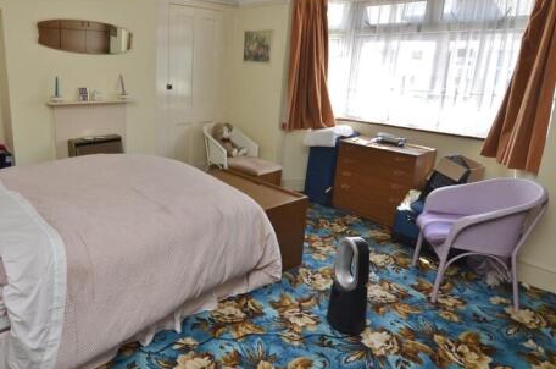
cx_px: 194
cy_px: 158
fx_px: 366
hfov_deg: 72.7
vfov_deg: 53.3
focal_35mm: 24
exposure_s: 1/60
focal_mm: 11
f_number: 5.6
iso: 400
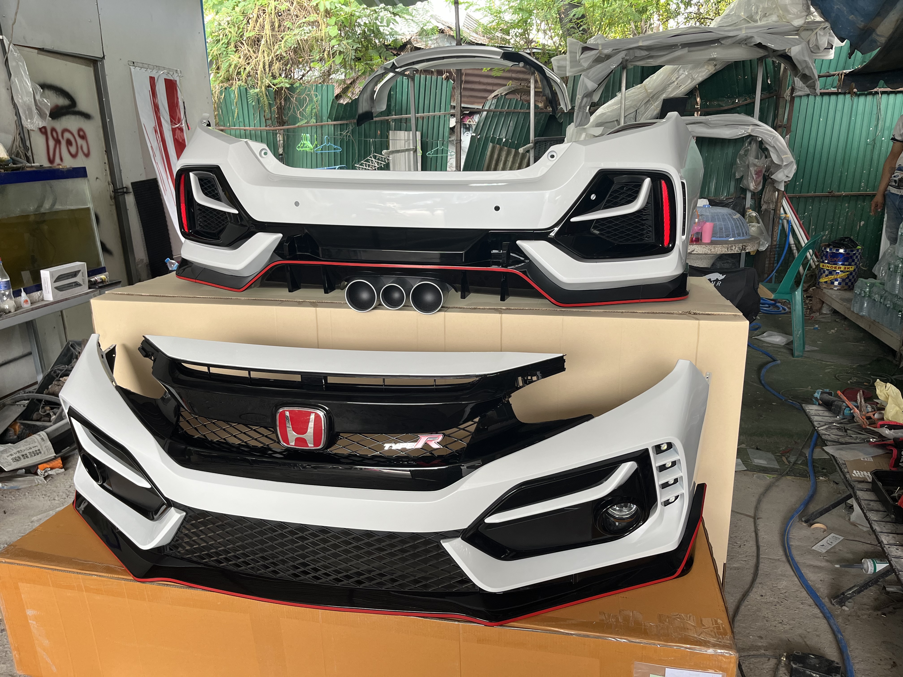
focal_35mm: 26
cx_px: 452
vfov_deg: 53.1
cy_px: 338
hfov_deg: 67.3
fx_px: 678
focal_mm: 5.1
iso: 100
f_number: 1.6
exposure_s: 1/122
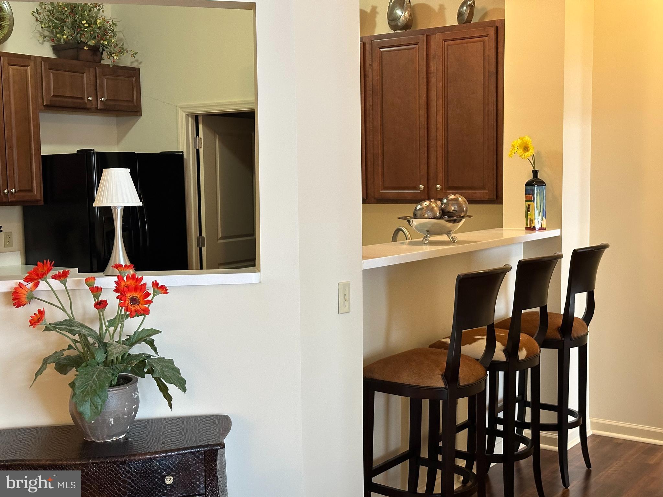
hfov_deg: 39.7
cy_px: 248
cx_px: 332
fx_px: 919
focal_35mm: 48
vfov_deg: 30.3
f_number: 1.78
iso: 250
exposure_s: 1/60
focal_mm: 6.86
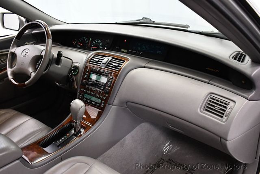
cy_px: 87
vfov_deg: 36.9
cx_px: 130
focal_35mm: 36
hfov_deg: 53.1
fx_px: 260
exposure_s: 1/125
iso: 2500
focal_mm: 18
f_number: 3.5
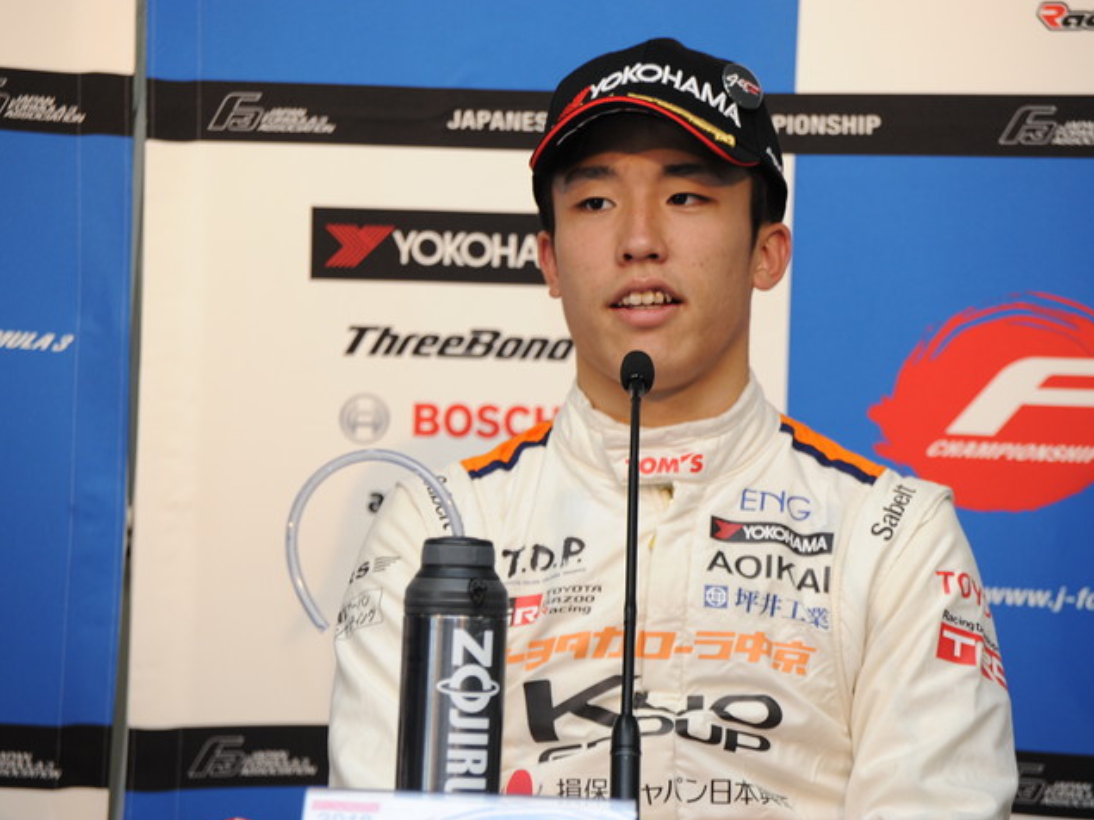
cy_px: 412
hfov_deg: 9.1
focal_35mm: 218
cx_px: 591
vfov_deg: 6.8
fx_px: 6888
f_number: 6.7
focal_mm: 200
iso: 800
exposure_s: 1/60
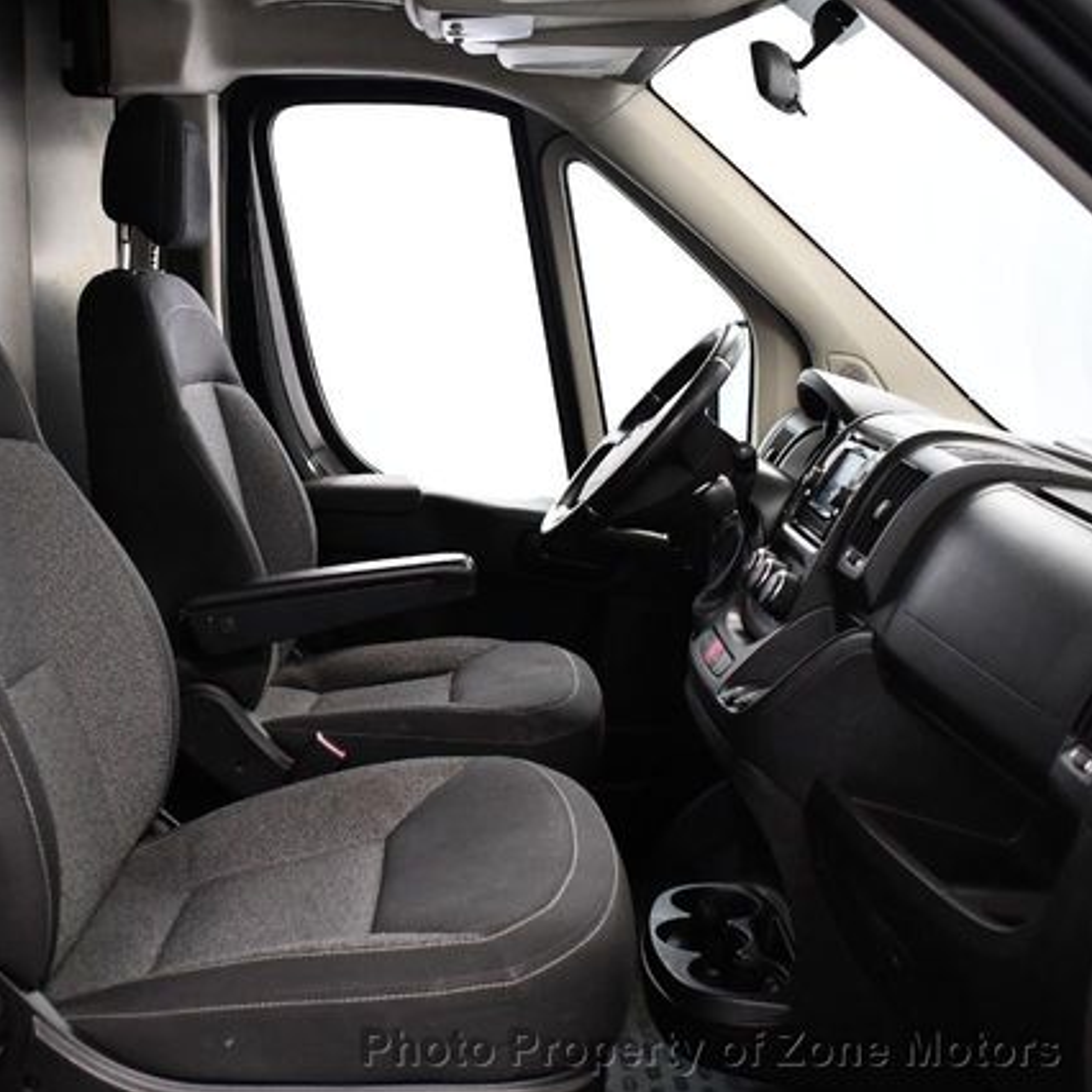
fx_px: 1642
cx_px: 323
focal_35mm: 46
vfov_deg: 36.8
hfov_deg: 36.2
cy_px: 547
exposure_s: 1/125
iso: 2200
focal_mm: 18
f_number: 3.5
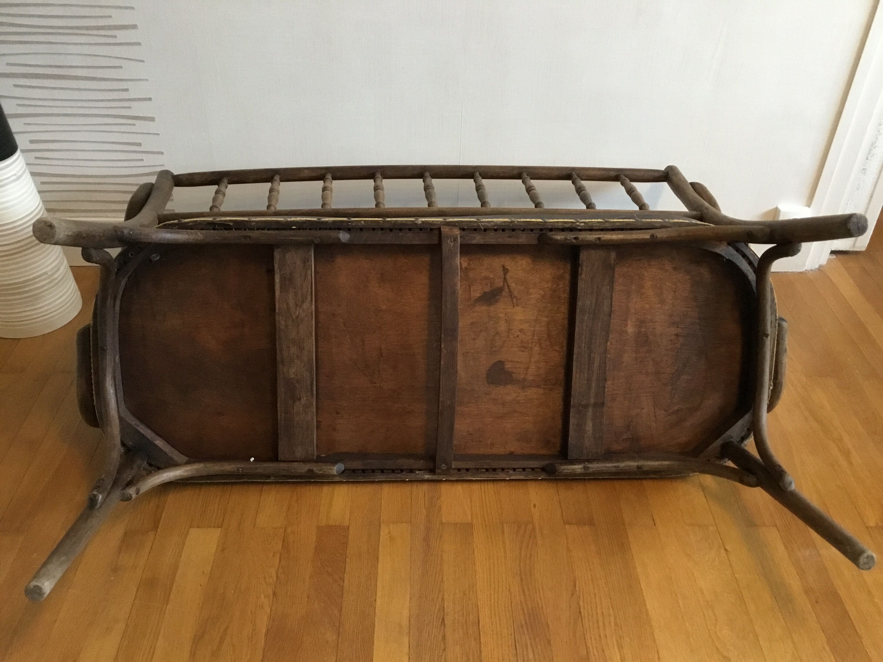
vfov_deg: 45.4
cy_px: 331
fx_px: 791
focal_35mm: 31
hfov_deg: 58.4
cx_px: 442
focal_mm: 3.3
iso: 250
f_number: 2.4
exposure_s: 1/25
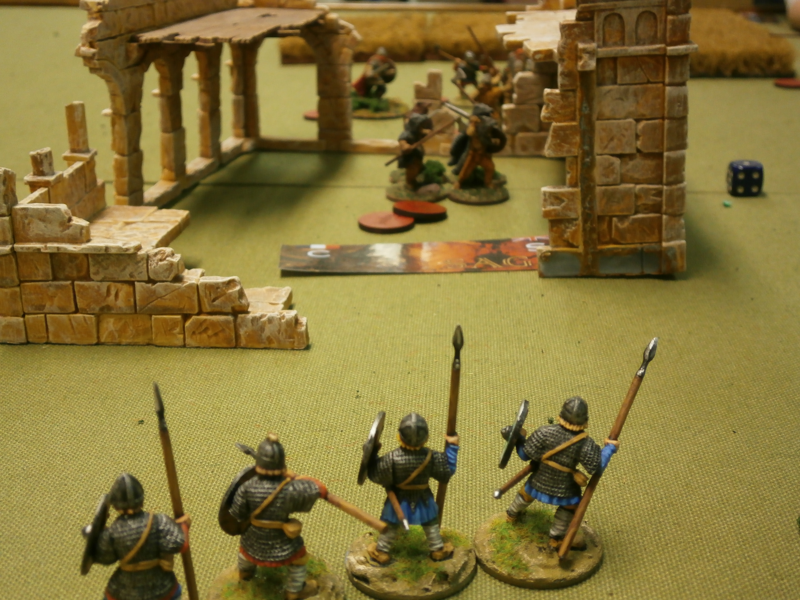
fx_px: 1086
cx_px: 400
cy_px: 300
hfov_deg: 40.4
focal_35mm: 47
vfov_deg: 30.9
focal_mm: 8.3
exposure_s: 1/40
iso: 200
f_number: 3.4
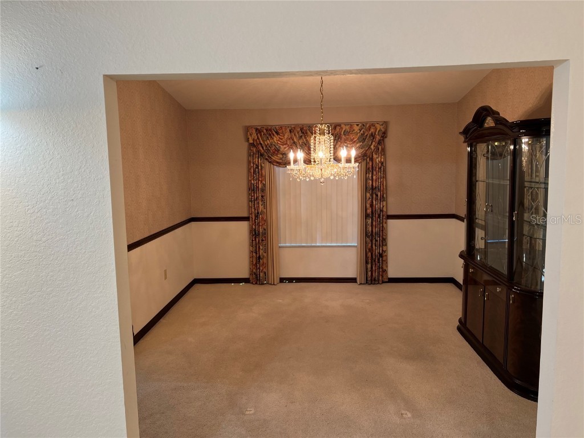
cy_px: 219
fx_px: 439
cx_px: 292
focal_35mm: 26
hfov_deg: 67.3
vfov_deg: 53.1
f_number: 1.5
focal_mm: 5.7
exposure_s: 1/60
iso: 80
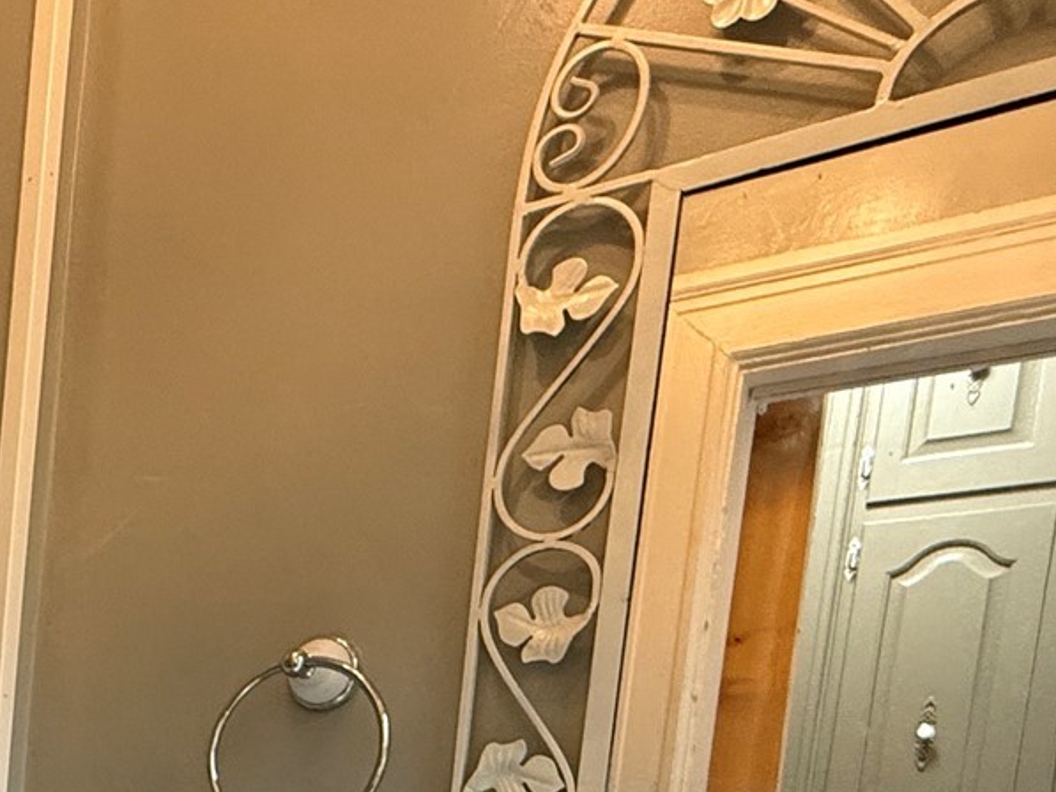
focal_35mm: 45
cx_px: -142
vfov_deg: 27.1
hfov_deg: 35.2
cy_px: 1024
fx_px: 1373
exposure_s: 1/60
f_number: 2.2
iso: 400
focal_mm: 2.22
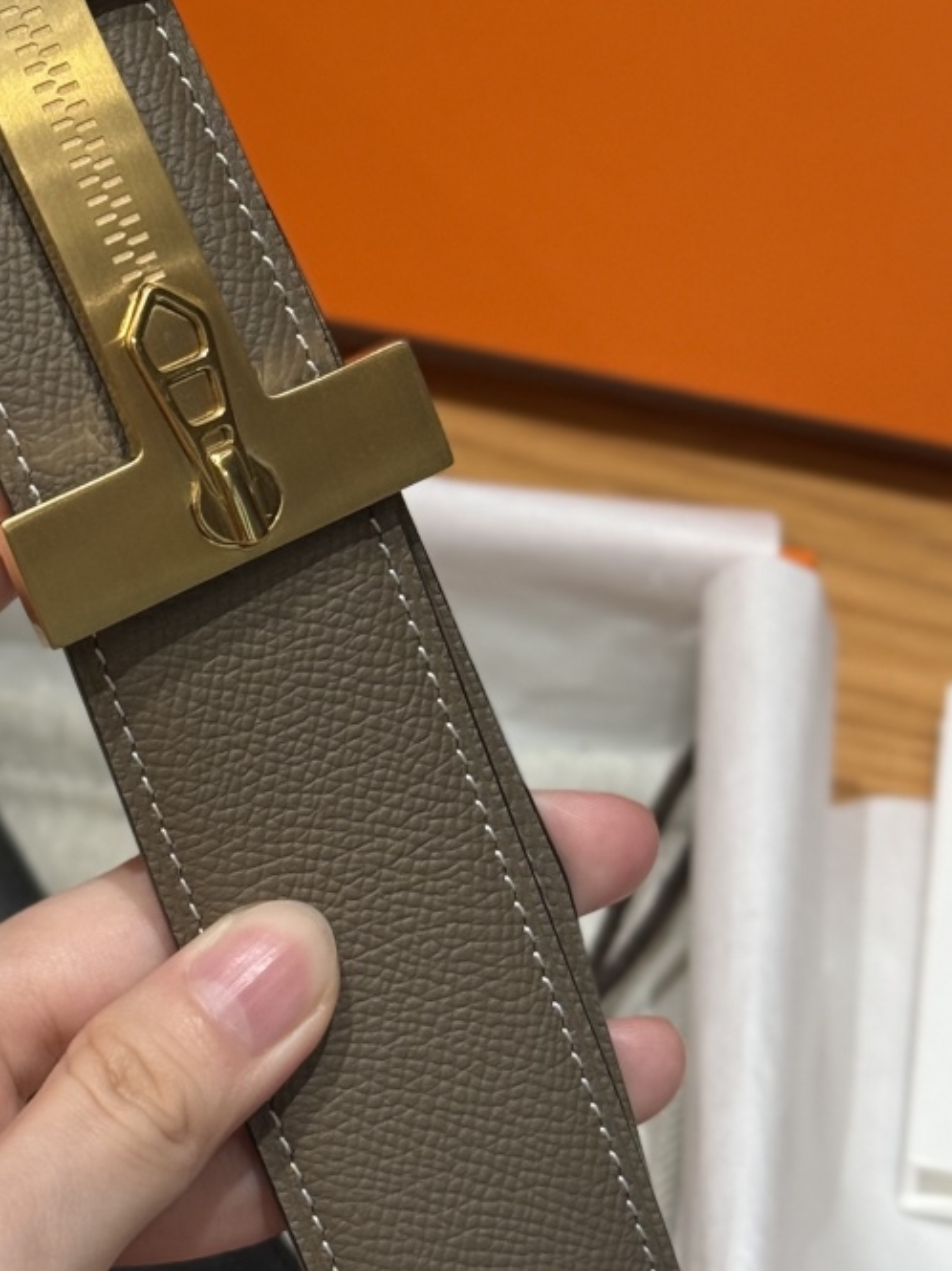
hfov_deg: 14.1
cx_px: 84
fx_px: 3817
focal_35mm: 104
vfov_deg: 18.9
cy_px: 466
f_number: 1.78
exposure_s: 1/100
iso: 100
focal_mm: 6.76
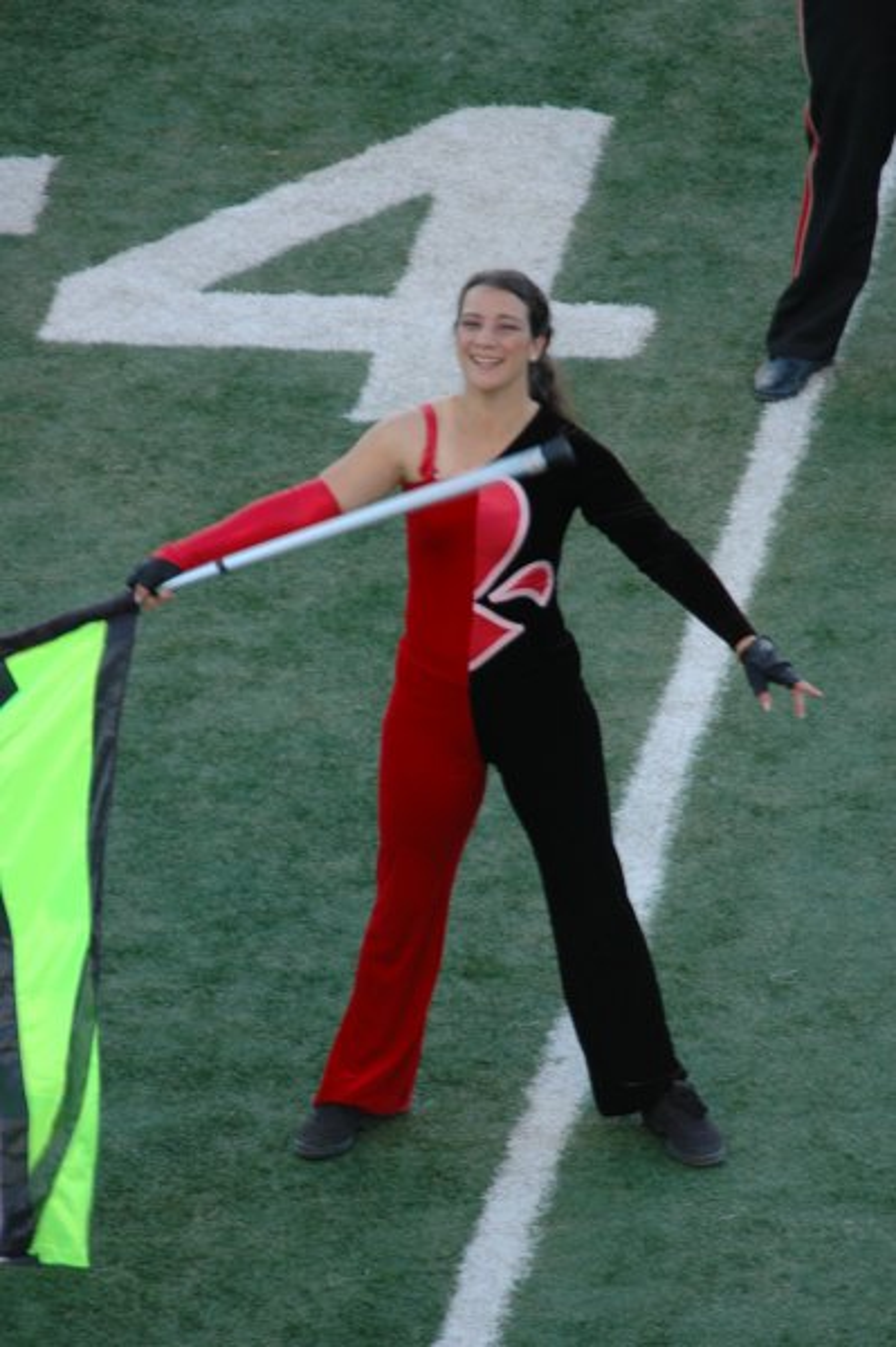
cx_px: 448
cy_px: 674
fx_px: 22437
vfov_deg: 3.4
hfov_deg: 2.3
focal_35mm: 600
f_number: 5.6
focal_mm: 400
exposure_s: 1/80
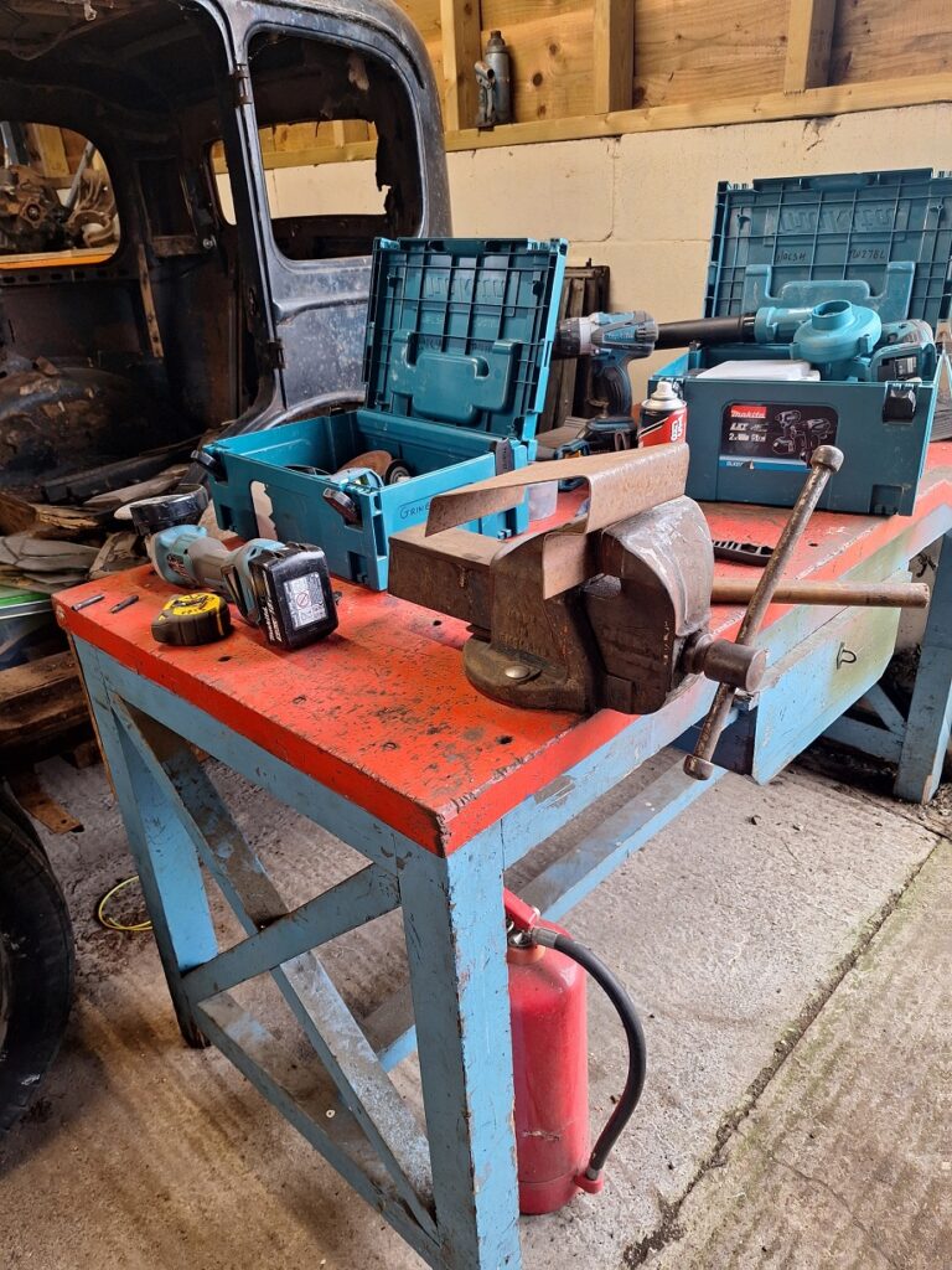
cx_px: 476
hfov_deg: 58.9
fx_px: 843
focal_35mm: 23
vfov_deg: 73.9
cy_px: 635
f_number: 1.8
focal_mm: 5.54
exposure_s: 1/50
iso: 100
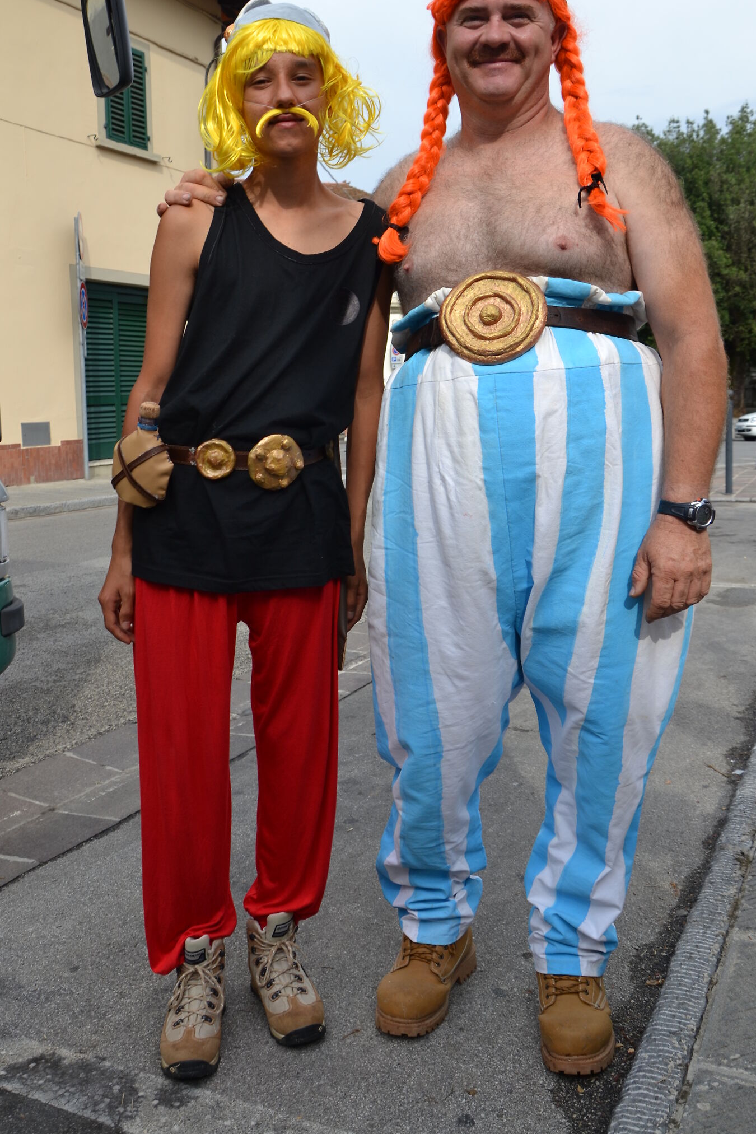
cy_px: 465
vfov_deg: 58.3
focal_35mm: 32
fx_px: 1008
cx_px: 367
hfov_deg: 41.1
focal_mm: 18
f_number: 7.1
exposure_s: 1/200
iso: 100
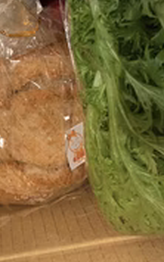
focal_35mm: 62
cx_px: -38
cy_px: -16
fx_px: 444
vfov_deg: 30.1
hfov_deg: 19.6
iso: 320
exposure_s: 1/33
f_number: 1.8
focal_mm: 4.25
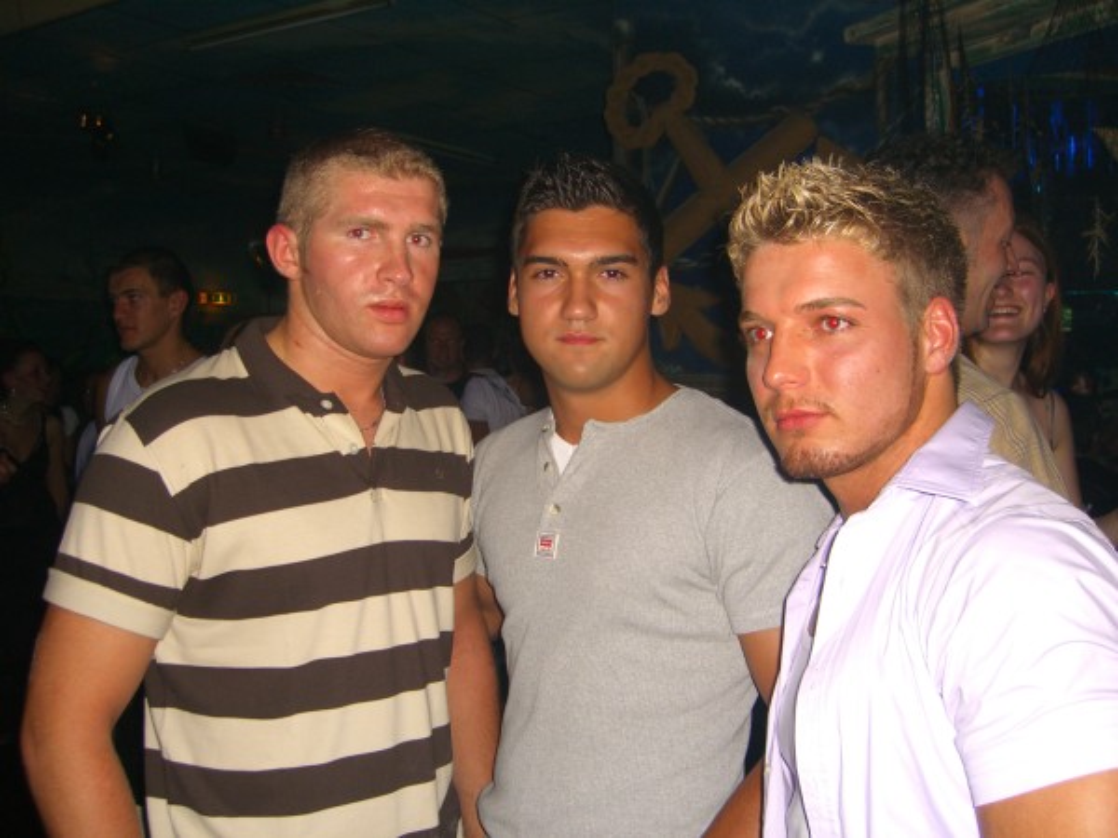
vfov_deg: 37.7
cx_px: 559
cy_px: 419
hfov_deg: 49.0
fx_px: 1227
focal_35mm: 38
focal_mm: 7.9
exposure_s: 1/60
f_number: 2.8
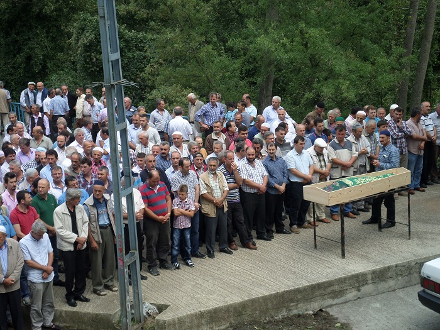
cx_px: 220
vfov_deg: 21.9
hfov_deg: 29.0
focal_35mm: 67
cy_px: 165
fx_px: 852
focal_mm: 12
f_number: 4.1
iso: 80
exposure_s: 1/180
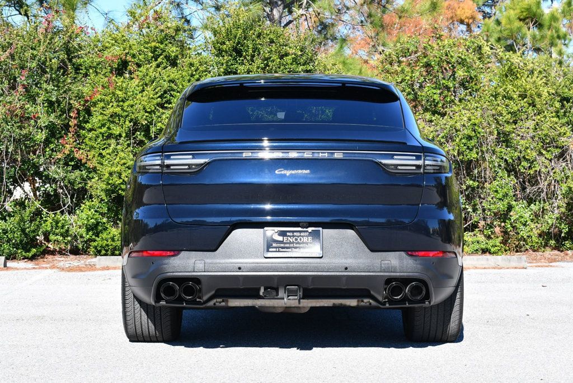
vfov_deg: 17.1
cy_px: 192
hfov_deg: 25.3
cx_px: 286
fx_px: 1274
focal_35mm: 80
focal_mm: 40
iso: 180
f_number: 8
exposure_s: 1/250
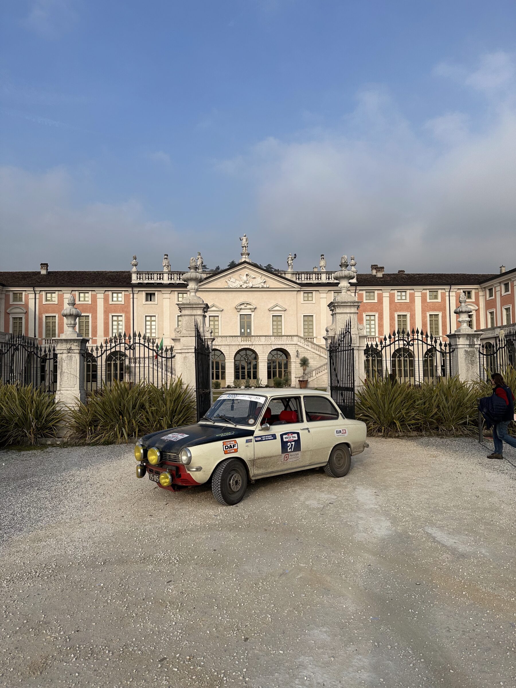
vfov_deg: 71.6
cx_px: 258
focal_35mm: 24
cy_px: 344
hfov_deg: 56.8
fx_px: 477
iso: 80
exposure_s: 1/4016
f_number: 1.78
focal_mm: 6.86
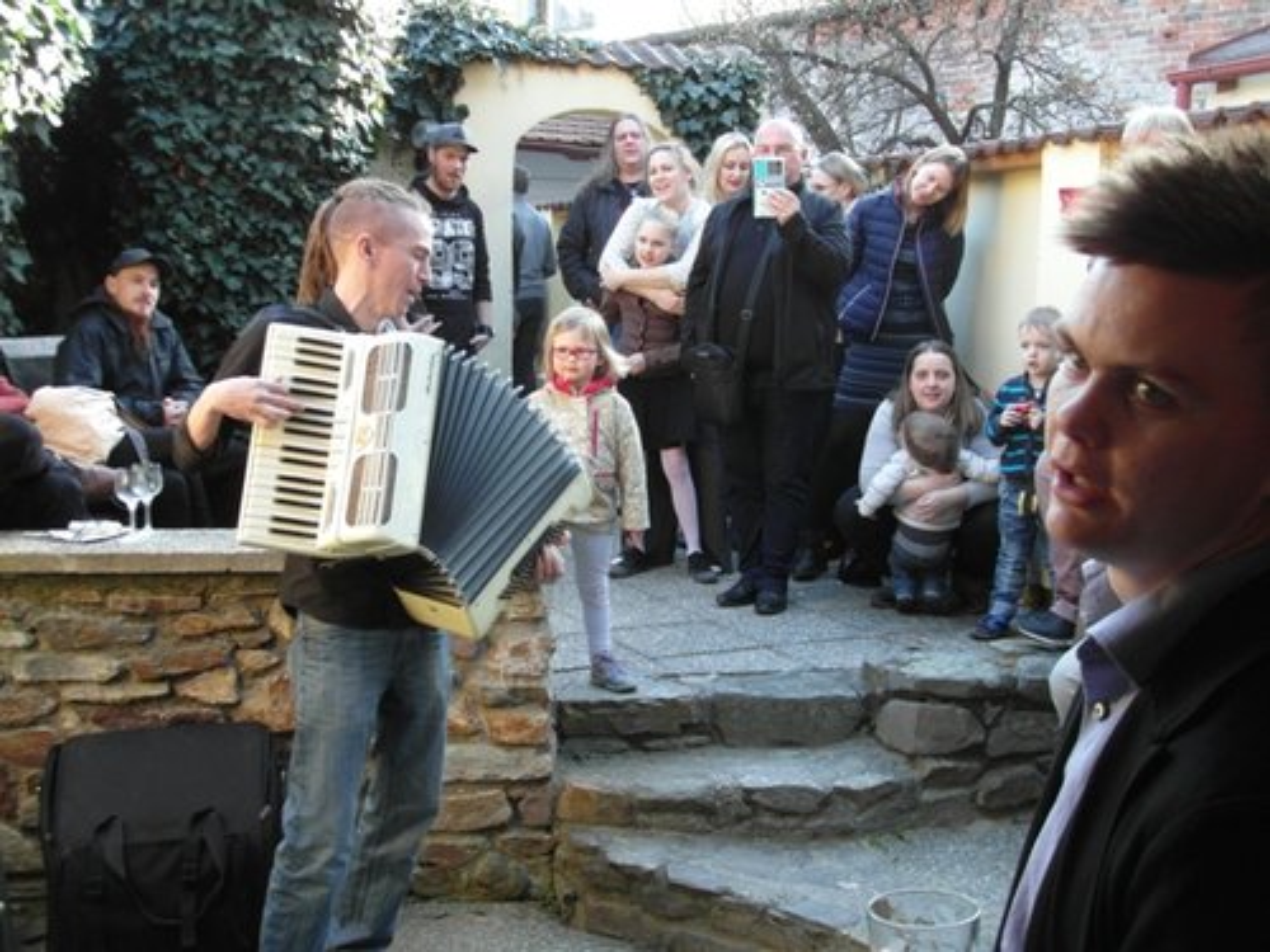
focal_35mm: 41
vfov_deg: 35.1
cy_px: 476
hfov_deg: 45.8
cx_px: 635
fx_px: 1504
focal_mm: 6.8
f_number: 3.6
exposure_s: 1/45
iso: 120
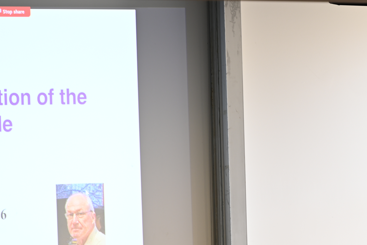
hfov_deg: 7.4
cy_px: 233
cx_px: 147
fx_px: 2833
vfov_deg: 4.9
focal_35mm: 278
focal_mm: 105
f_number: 2.8
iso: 100
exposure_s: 1/20
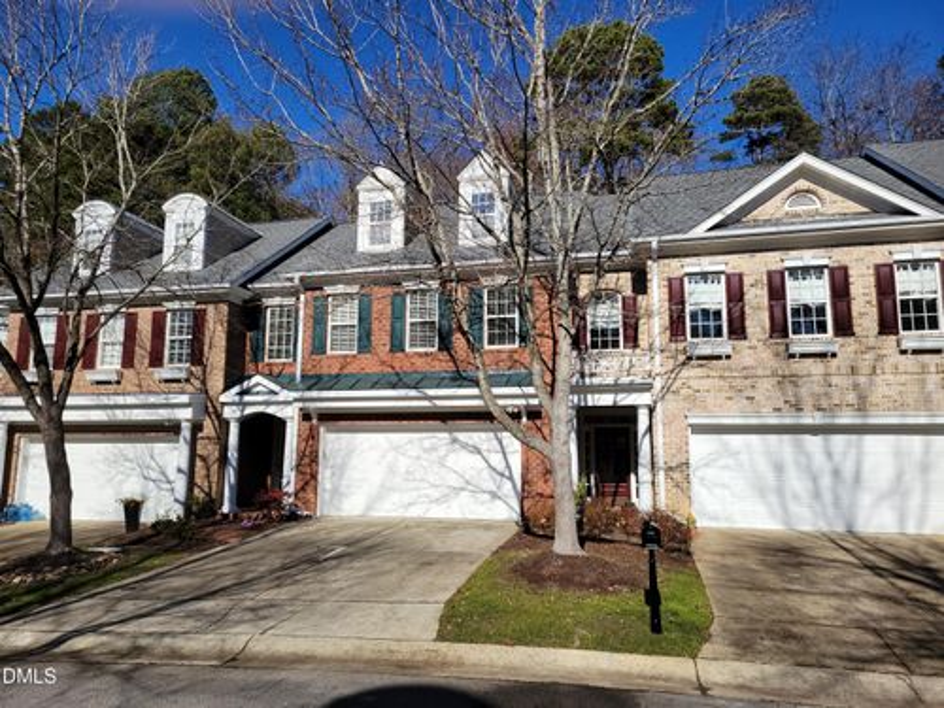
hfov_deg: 67.3
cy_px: 354
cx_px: 472
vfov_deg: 53.1
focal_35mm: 26
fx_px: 709
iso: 40
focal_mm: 5.4
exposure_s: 1/3903
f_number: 1.8
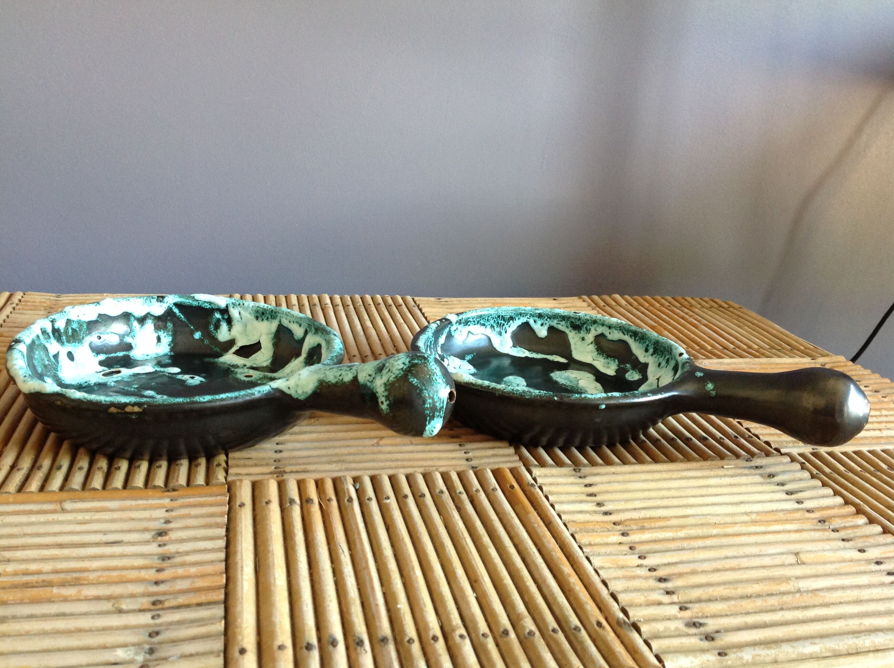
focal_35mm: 35
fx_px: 903
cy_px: 334
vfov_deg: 40.6
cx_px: 447
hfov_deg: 52.7
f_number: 2.4
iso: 160
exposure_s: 1/15
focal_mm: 4.28
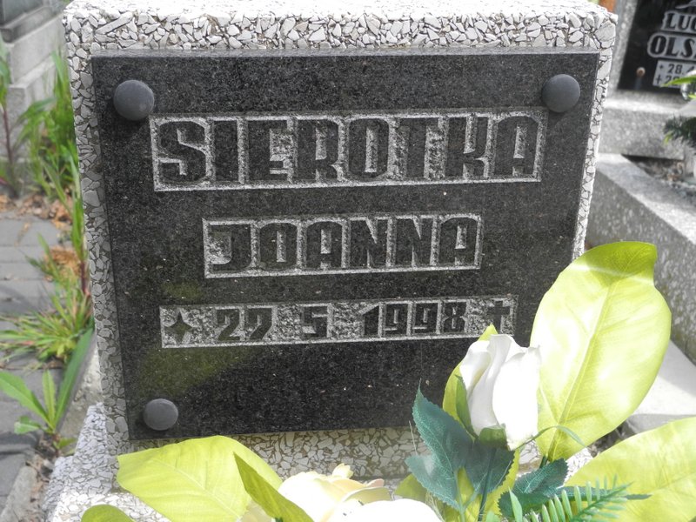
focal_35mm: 45
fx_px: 905
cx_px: 348
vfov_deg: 32.2
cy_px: 261
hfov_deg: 42.1
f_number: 3.2
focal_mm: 9.7
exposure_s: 1/500
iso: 100
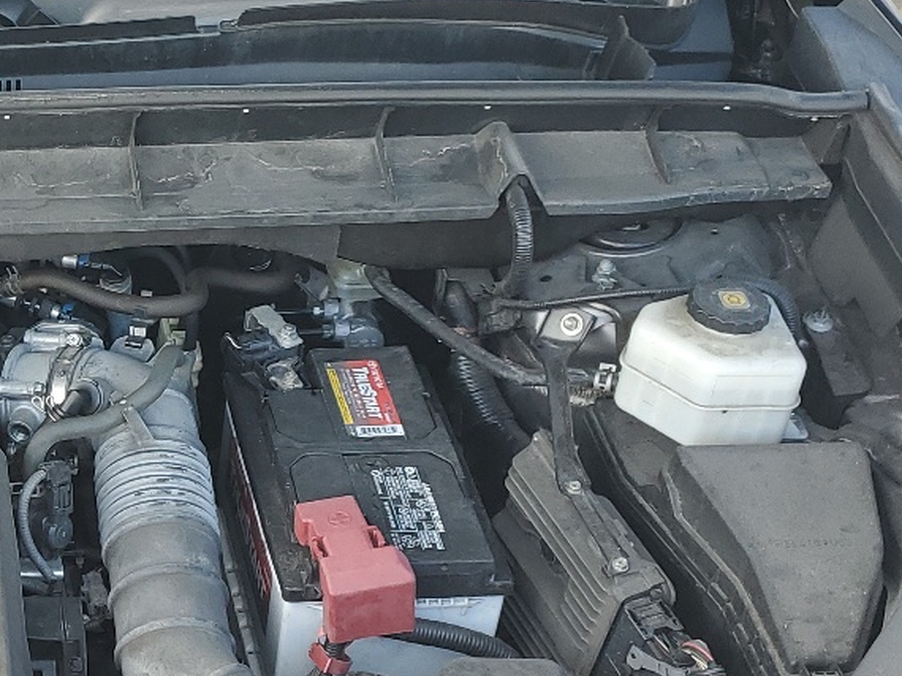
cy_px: 412
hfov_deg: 24.8
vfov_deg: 20.1
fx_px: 1901
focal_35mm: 73
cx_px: -100
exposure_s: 1/200
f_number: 1.5
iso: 50
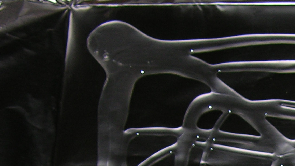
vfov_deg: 7.9
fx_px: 1126
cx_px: 364
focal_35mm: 144
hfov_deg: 14.4
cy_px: 362
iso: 50
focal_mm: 8.9
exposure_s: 1/60.1
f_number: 2.8
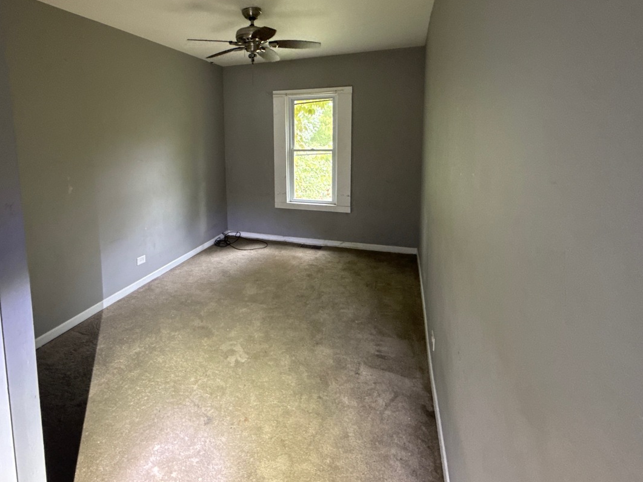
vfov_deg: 67.4
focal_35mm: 19
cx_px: 256
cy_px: 173
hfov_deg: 83.6
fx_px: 353
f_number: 2.2
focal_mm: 2.22
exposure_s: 1/60
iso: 1250
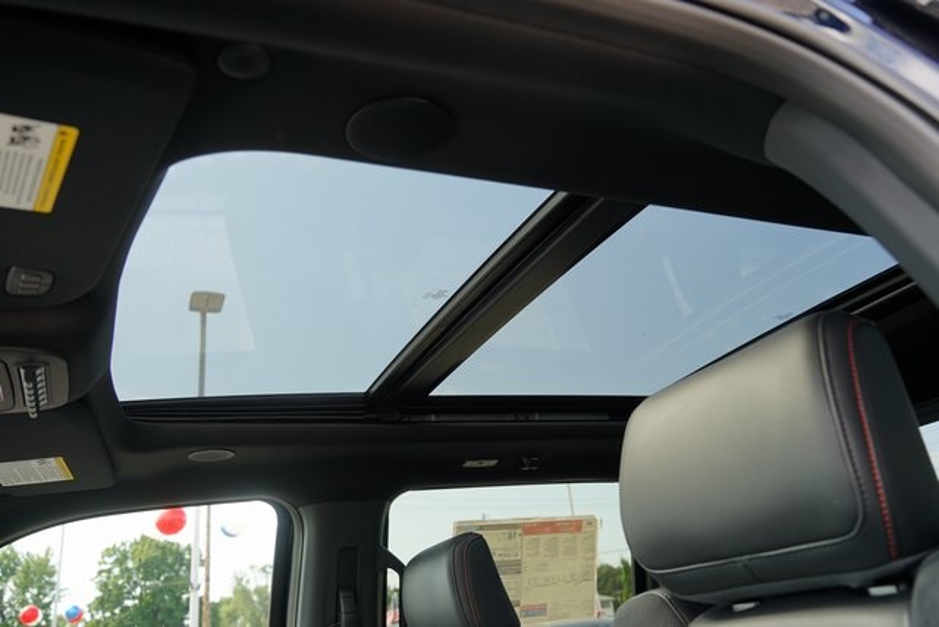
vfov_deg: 43.6
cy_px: 314
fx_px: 783
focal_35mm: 30
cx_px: 470
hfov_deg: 61.9
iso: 100
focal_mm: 30
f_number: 5.6
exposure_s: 1/80
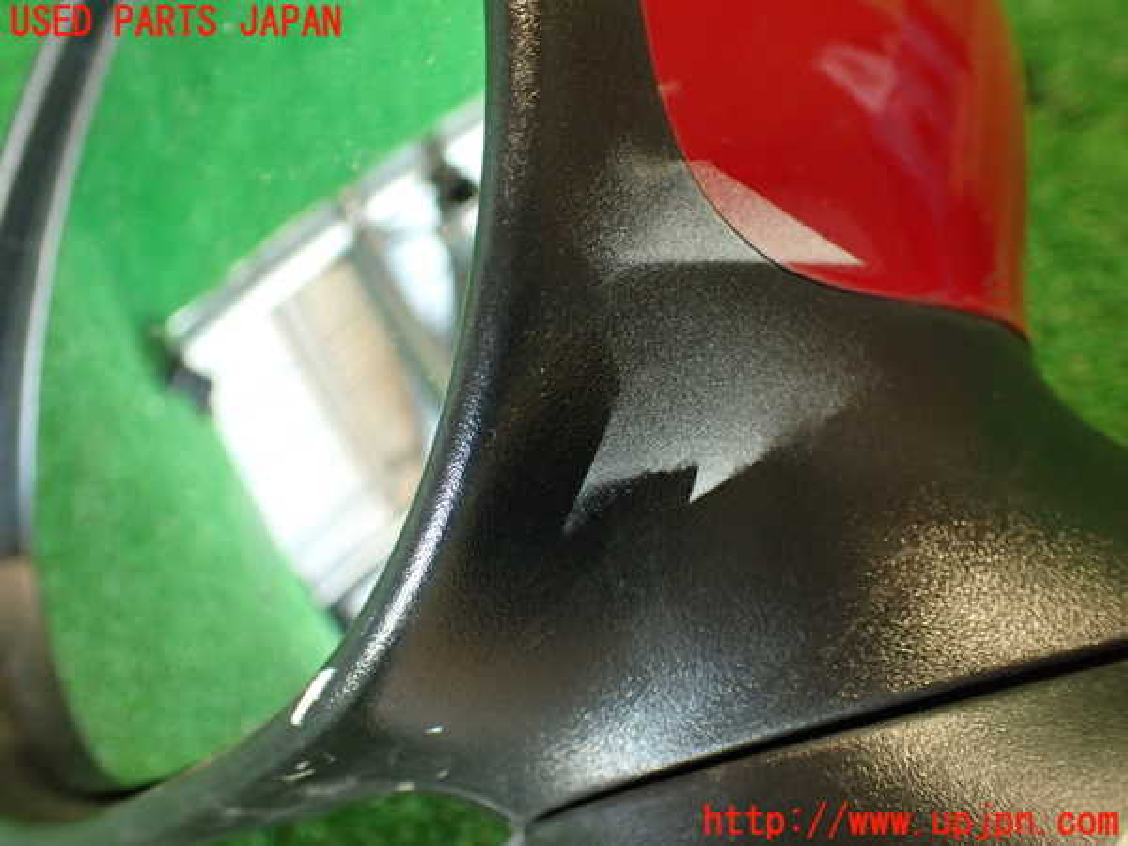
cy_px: 423
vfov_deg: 44.2
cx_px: 564
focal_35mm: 32
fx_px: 1043
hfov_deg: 56.8
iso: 320
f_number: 2.4
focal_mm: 5.79
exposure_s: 1/30
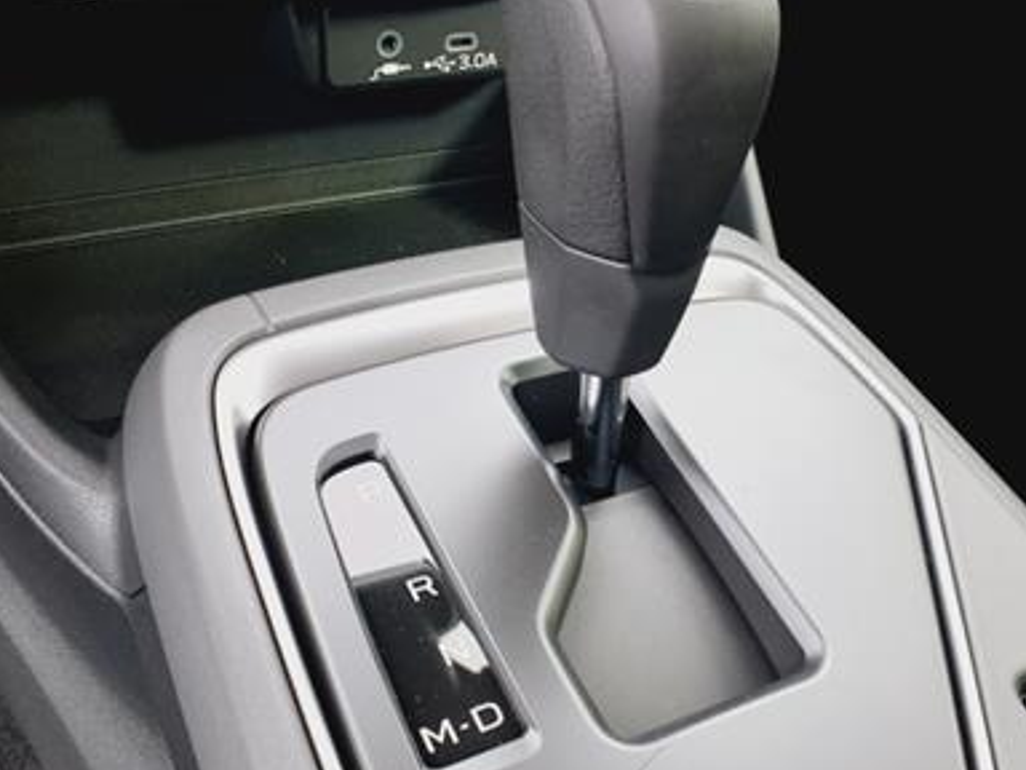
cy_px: 417
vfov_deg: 32.2
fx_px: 1334
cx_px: 631
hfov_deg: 41.8
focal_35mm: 45
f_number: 1.9
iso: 200
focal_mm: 3.58
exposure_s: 1/30
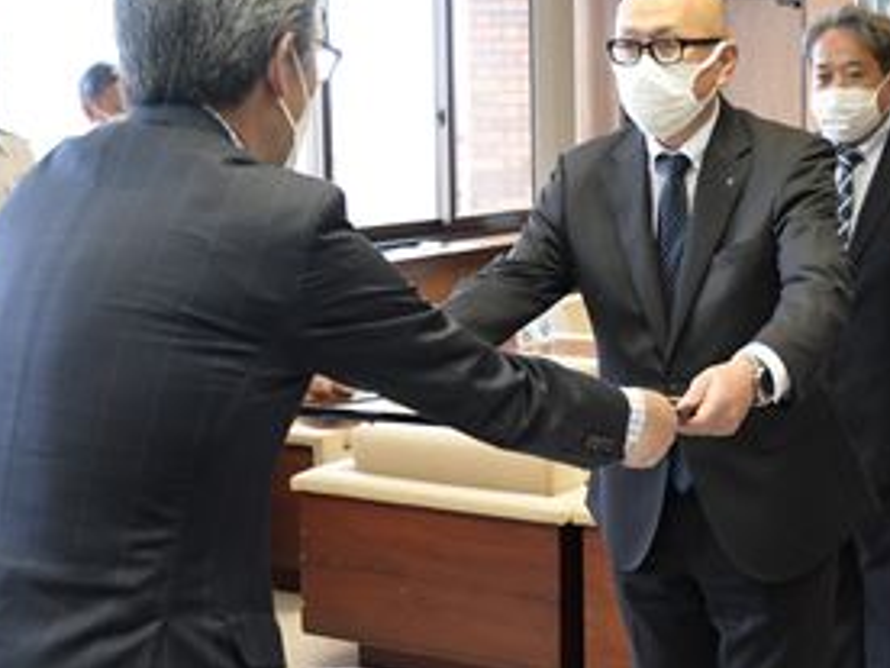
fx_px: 1748
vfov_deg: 21.5
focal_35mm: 68
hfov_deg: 28.2
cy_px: 234
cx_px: 664
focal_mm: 26
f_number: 5
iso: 1600
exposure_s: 1/100
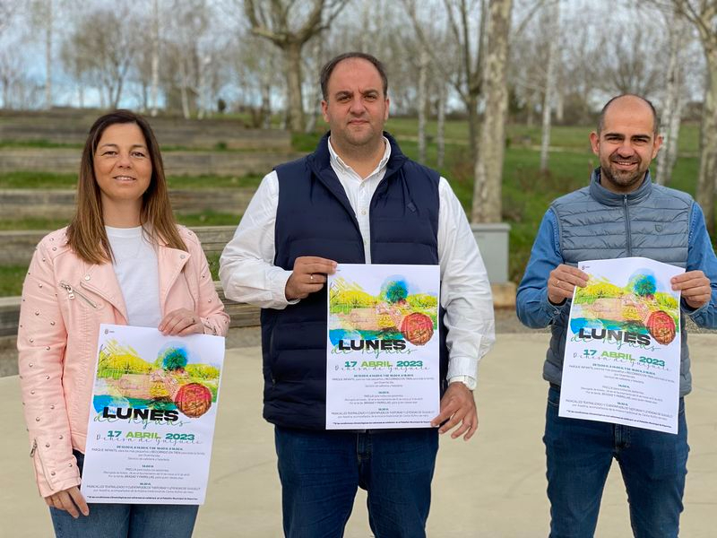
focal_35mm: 52
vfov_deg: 28.0
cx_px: 358
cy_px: 269
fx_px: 1077
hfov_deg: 36.8
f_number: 2
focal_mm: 6
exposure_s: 1/648
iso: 20
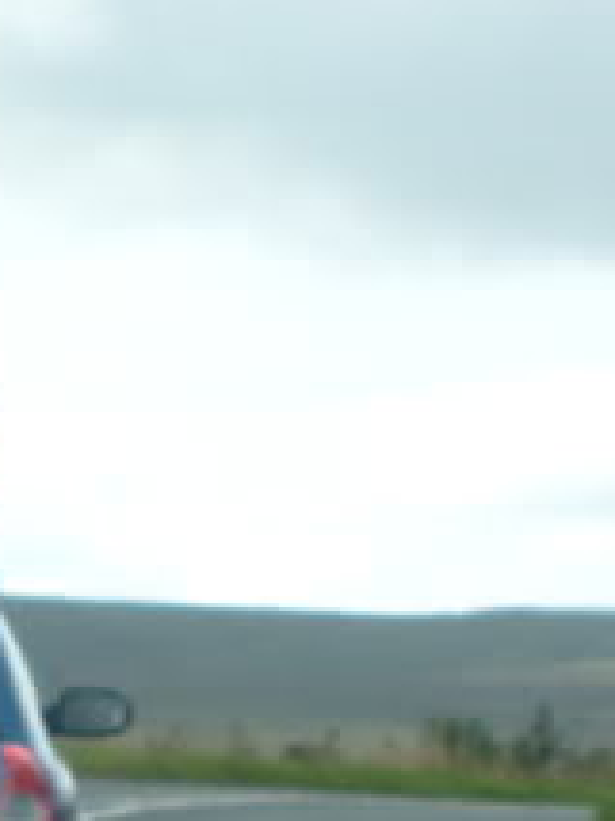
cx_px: -424
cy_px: 657
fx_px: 11975
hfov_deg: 2.9
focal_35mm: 505
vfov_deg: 3.9
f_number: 4.9
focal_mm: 17.4
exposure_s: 1/250
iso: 80
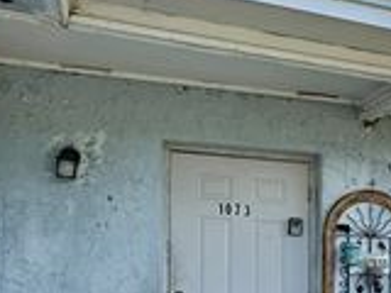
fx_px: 847
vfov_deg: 18.9
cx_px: 543
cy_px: 324
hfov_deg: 22.5
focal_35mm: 75
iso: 100
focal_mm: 6.76
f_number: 1.78
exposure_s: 1/2907
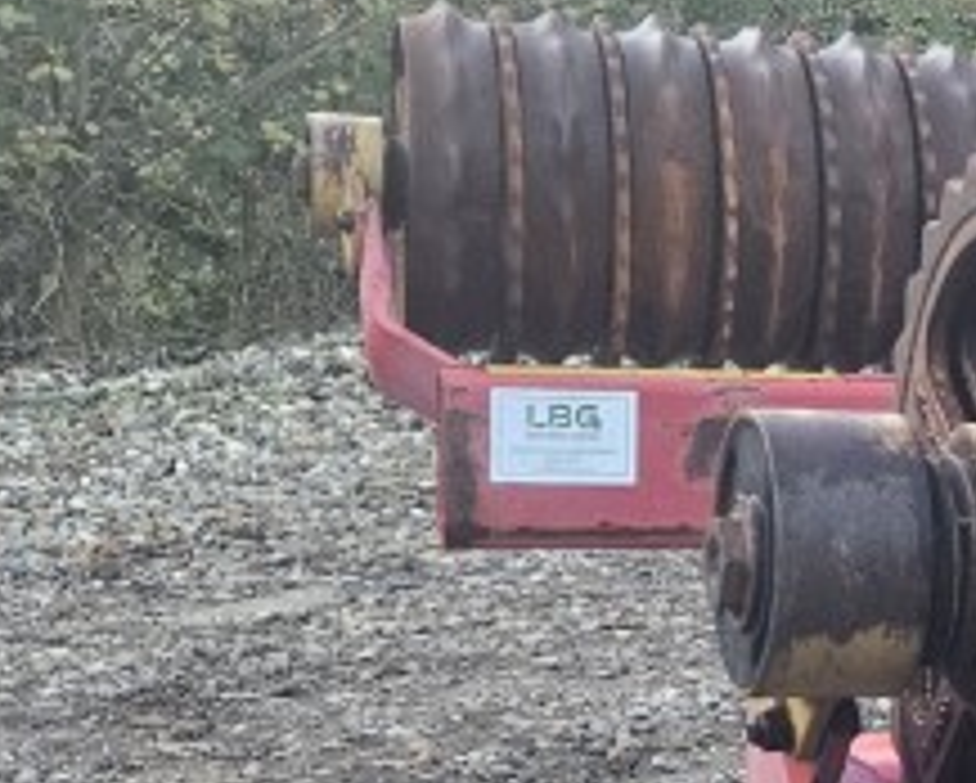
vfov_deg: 14.5
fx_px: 3065
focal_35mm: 106
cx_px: 2064
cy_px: 576
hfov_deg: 14.4
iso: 200
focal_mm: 5.4
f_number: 1.8
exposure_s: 1/100
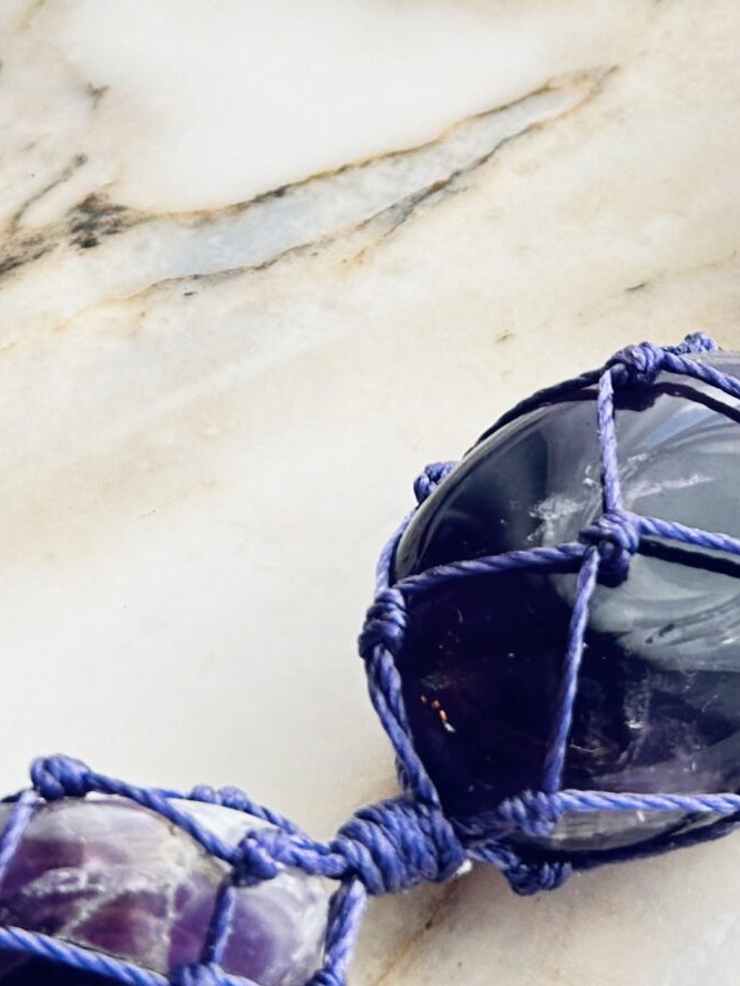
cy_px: -212
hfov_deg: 10.7
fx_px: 3932
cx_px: 537
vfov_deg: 13.9
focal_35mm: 138
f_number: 1.78
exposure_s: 1/60
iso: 100
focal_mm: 6.86
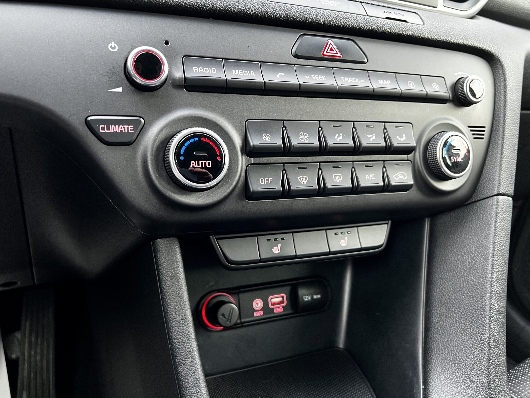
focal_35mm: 26
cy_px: 199
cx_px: 265
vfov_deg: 53.1
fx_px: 398
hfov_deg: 67.3
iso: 320
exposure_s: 1/60
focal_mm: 5.7
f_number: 1.5
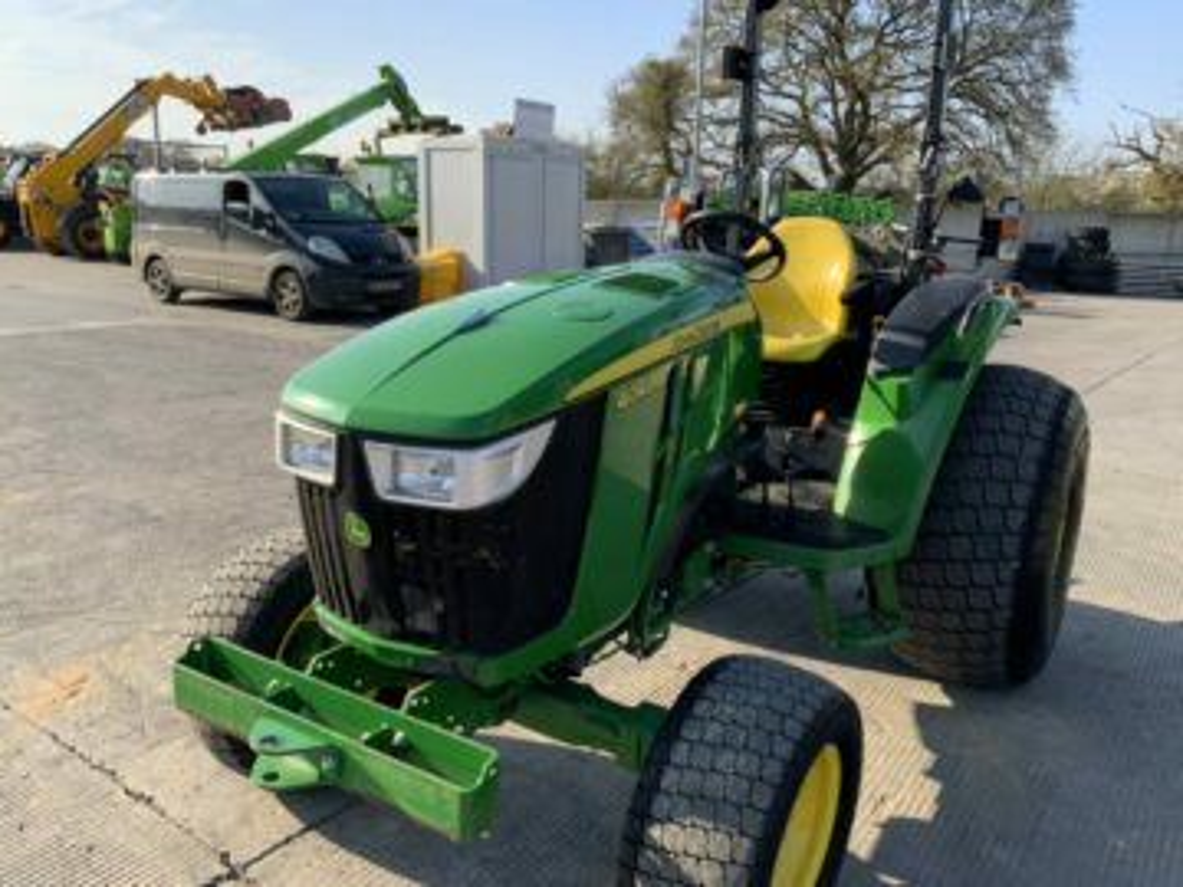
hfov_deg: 61.7
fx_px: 991
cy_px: 444
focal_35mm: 29
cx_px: 592
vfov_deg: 48.2
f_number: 1.8
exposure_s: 1/749
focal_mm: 3
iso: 16
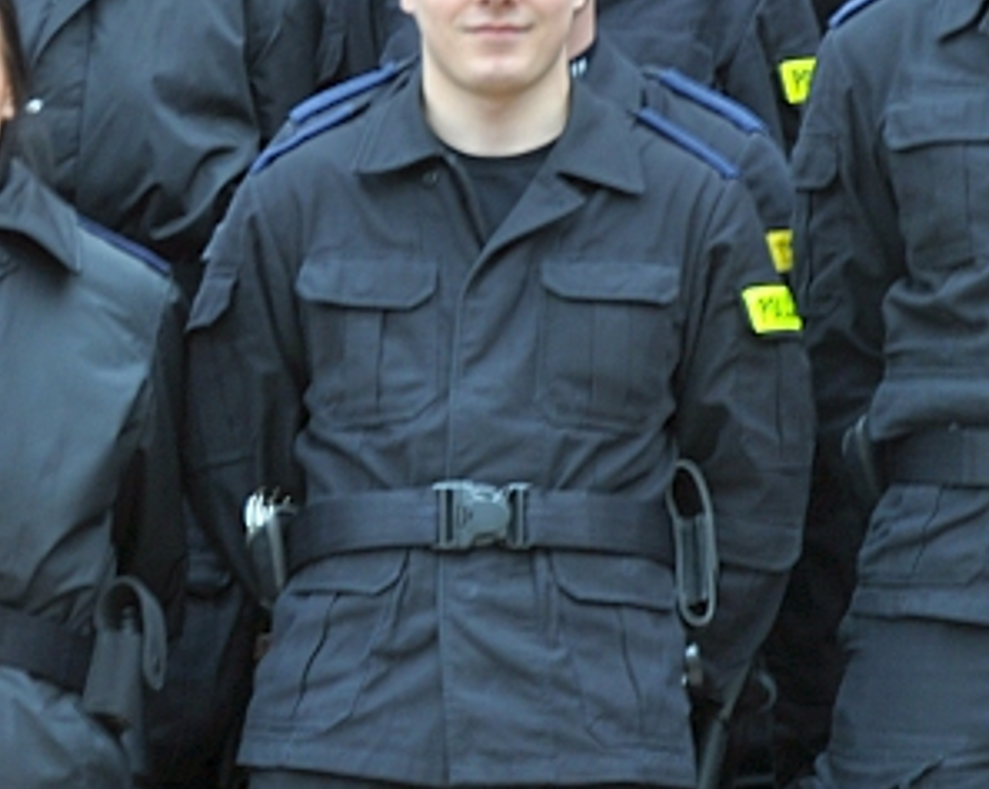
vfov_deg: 4.8
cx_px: 1462
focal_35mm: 320
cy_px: 296
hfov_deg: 6.0
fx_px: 9370
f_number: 5.3
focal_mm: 75
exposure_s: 1/10
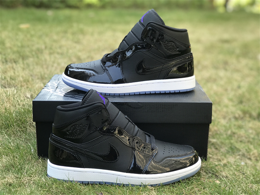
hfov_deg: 33.8
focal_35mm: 57
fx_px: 428
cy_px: 98
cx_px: 130
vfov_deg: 25.7
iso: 25
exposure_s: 1/100
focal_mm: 6.6
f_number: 2.8
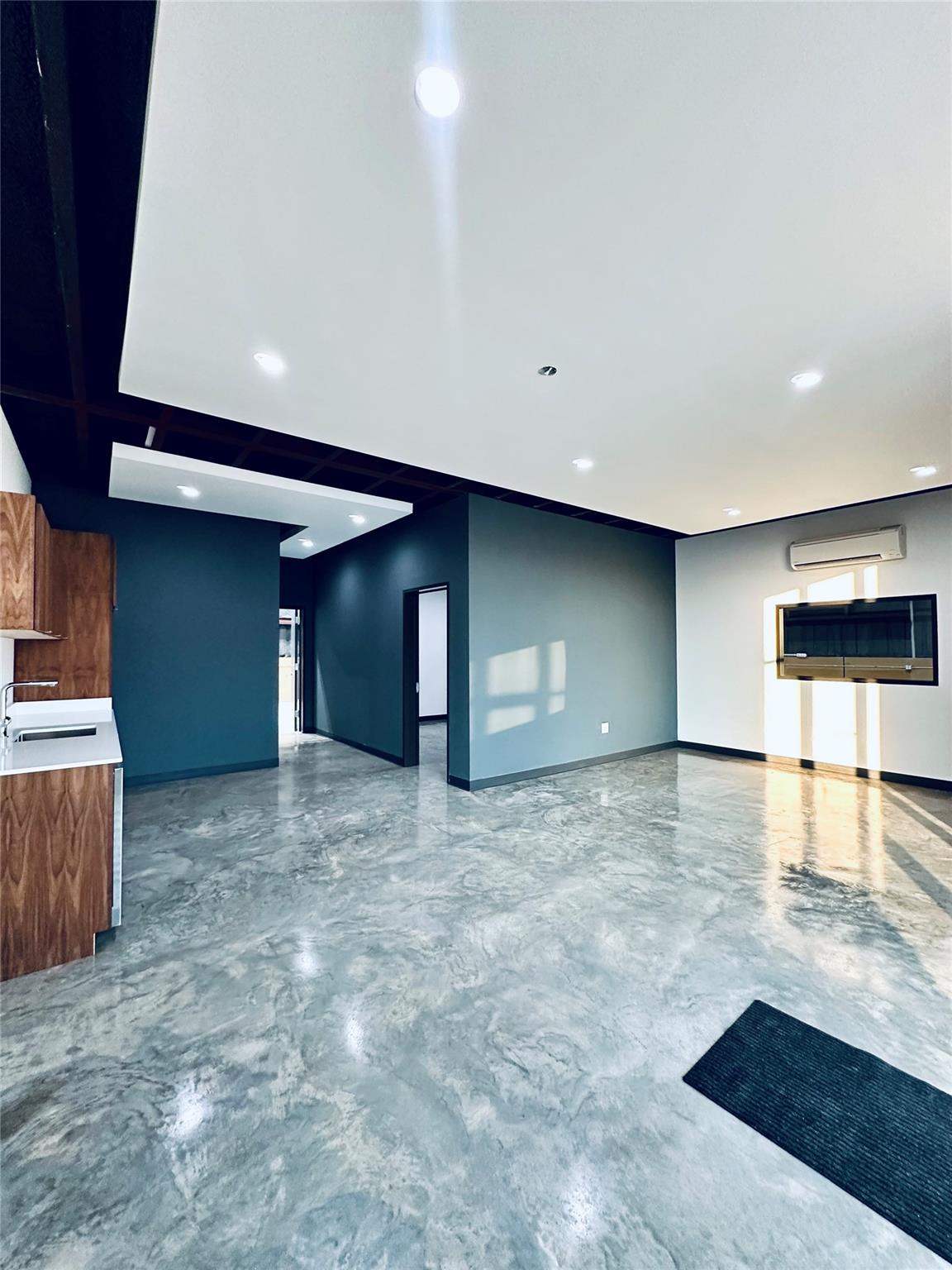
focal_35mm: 14
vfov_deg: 102.1
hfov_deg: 85.7
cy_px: 635
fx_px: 513
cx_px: 476
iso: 320
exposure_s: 1/120
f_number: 2.2
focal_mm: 2.22
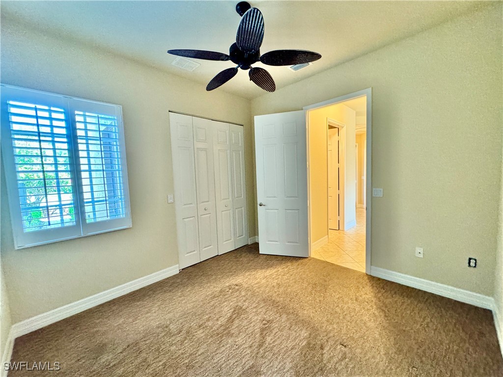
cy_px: 188
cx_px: 252
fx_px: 203
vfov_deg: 85.7
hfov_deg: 102.1
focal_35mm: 14
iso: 500
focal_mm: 2.22
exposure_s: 1/60
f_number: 2.2
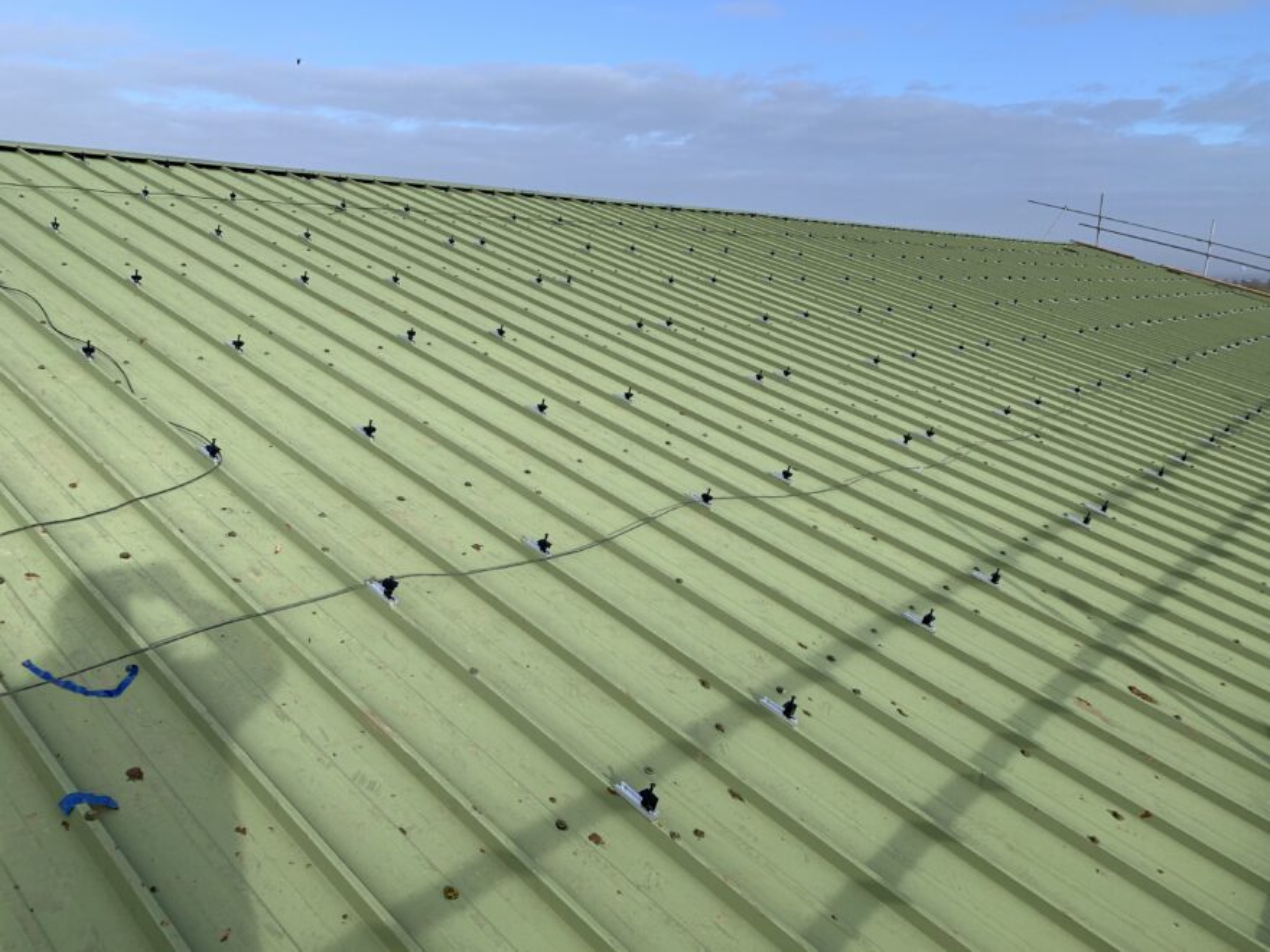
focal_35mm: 26
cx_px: 635
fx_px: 954
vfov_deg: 53.1
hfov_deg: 67.3
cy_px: 476
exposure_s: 1/1266
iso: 25
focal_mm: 4.25
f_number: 1.8
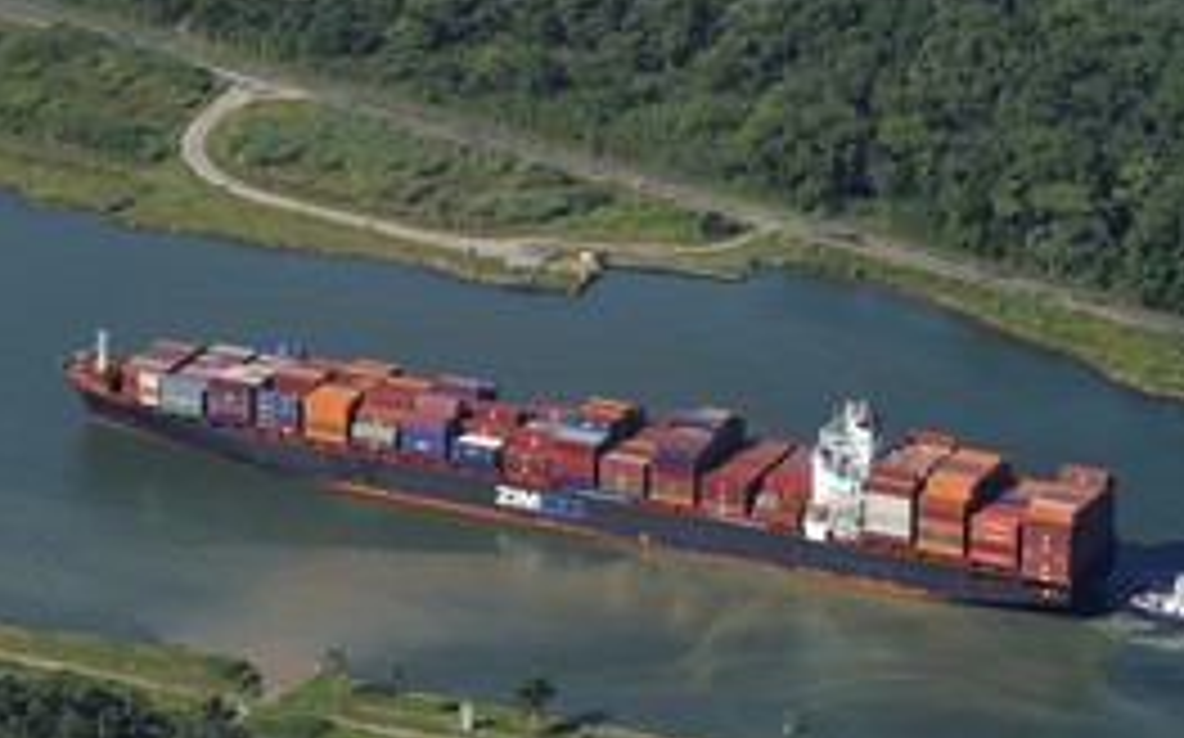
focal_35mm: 182
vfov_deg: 7.2
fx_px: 5869
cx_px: 502
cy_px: 446
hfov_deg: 11.5
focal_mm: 112
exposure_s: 1/1250
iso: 200
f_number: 5
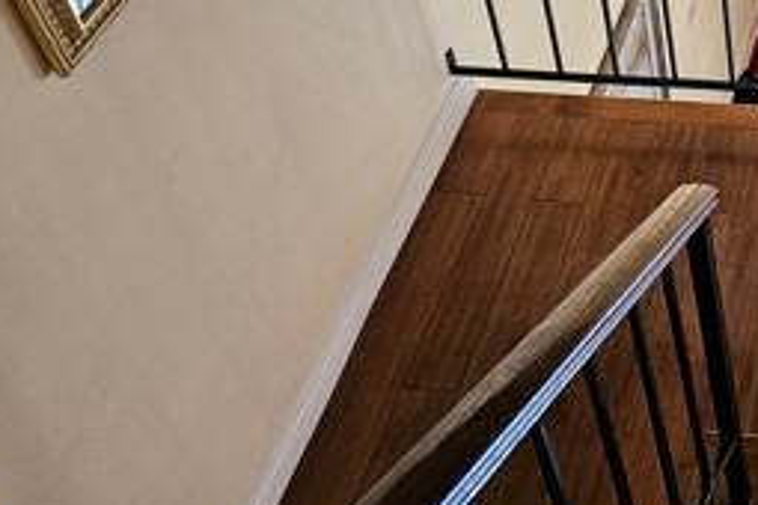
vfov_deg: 20.5
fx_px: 1263
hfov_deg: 29.5
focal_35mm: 60
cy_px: -166
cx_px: 868
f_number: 1.7
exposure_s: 1/120
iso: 250
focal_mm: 6.3
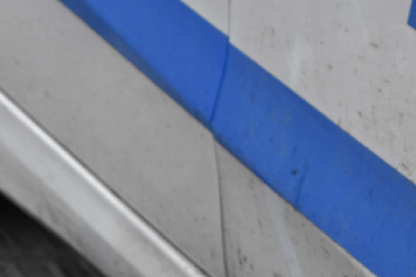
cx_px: 393
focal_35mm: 466
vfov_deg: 2.9
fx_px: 5384
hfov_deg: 4.4
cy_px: -28
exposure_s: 1/500
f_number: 8
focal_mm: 80
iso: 400
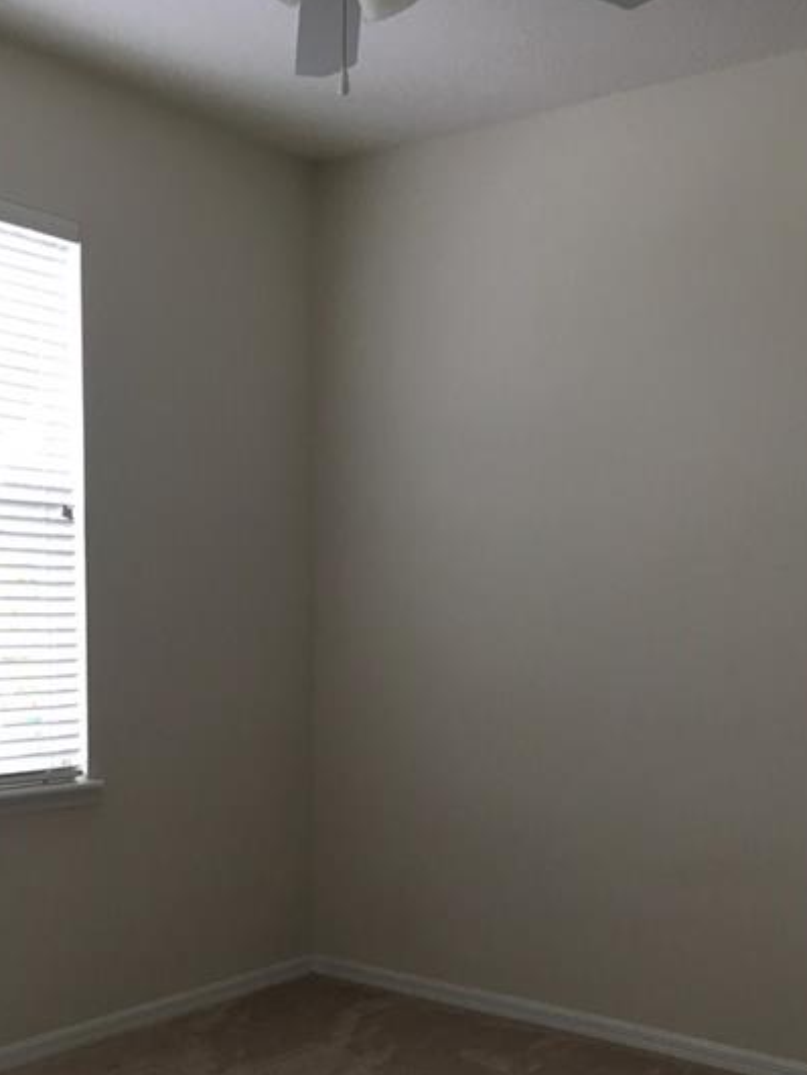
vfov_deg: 44.1
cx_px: 448
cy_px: 724
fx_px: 1304
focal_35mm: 42
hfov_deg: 34.3
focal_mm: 4.15
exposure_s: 1/30
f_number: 2.2
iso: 64
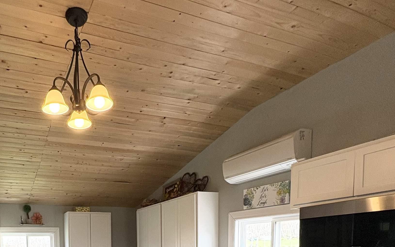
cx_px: 97
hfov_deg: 62.5
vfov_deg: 37.1
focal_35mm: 28
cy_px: 275
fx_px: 301
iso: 200
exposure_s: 1/120
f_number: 2.2
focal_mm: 2.22
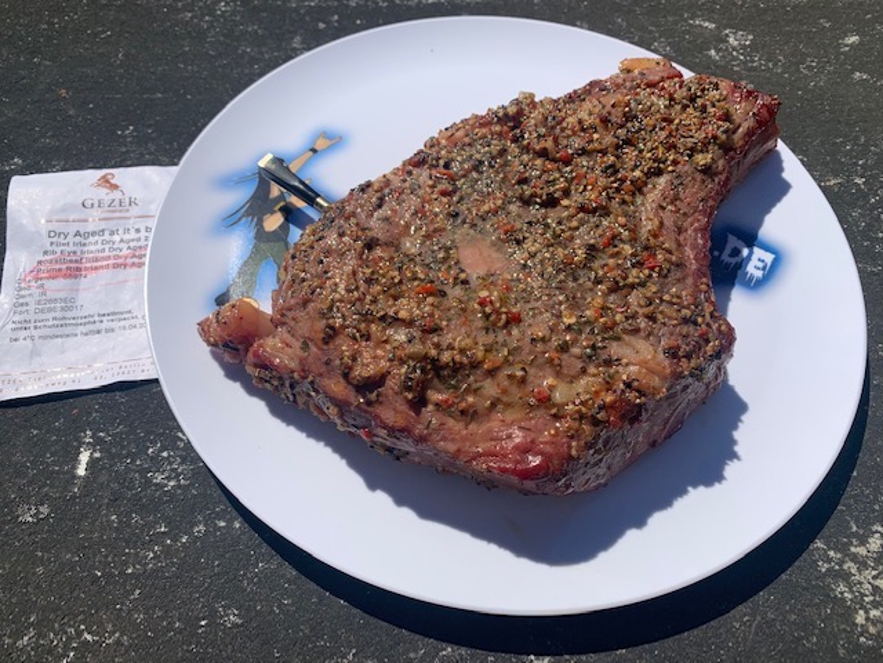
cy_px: 332
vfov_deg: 53.1
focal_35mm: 26
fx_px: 663
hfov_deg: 67.3
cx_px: 442
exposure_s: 1/5405
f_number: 1.8
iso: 25
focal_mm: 4.25
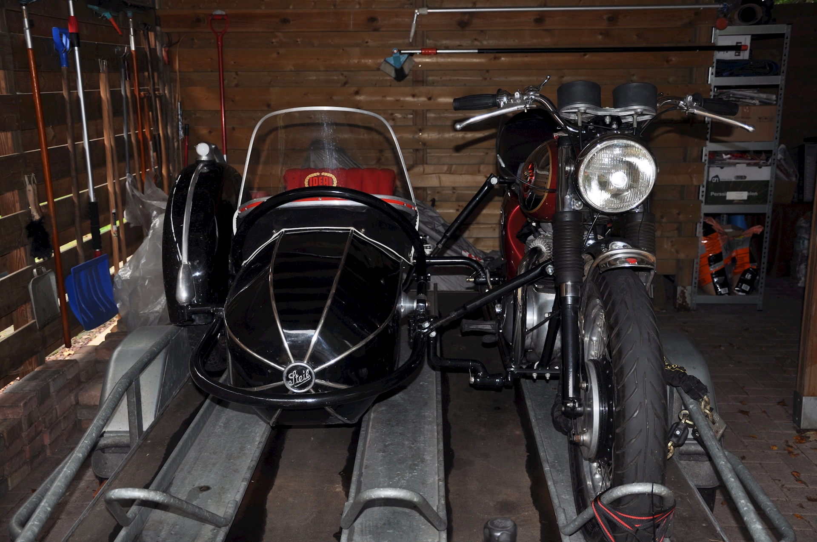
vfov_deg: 34.1
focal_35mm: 39
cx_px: 408
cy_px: 271
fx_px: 884
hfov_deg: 49.6
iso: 200
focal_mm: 26
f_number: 4
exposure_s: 1/60
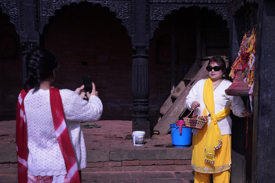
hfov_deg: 34.8
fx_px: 439
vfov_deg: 23.6
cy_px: 92
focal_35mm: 58
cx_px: 138
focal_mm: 57.5
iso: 200
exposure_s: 1/3200
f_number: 4
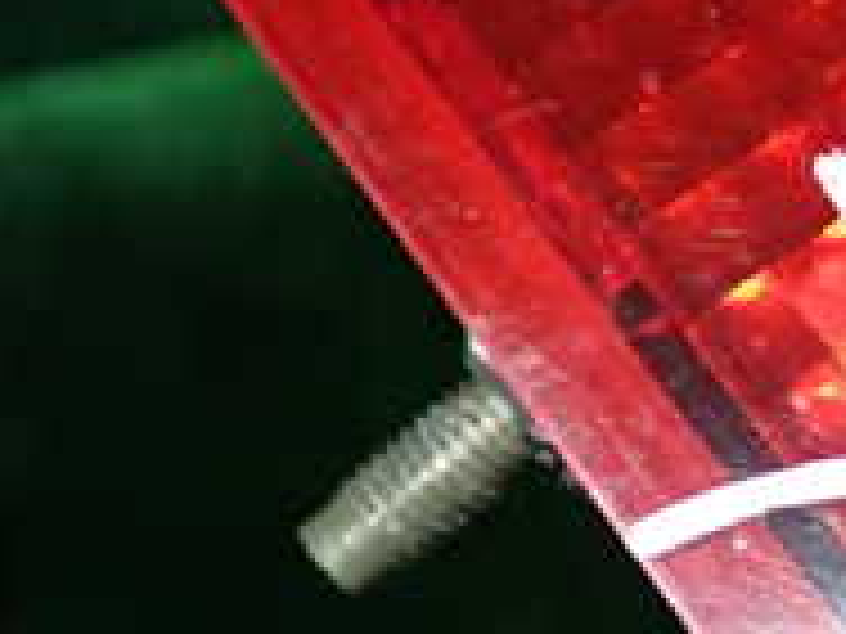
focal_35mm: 96
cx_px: 981
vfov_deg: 15.4
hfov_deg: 19.4
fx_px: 2346
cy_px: 315
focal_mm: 5.4
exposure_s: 1/30
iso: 400
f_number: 2.3
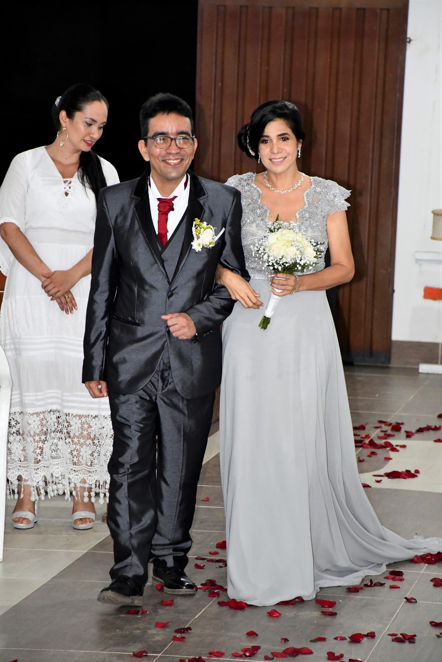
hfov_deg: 8.7
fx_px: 2891
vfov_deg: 13.1
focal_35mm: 157
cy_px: 331
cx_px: 221
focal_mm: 105
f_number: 5.6
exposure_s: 1/60
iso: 5000
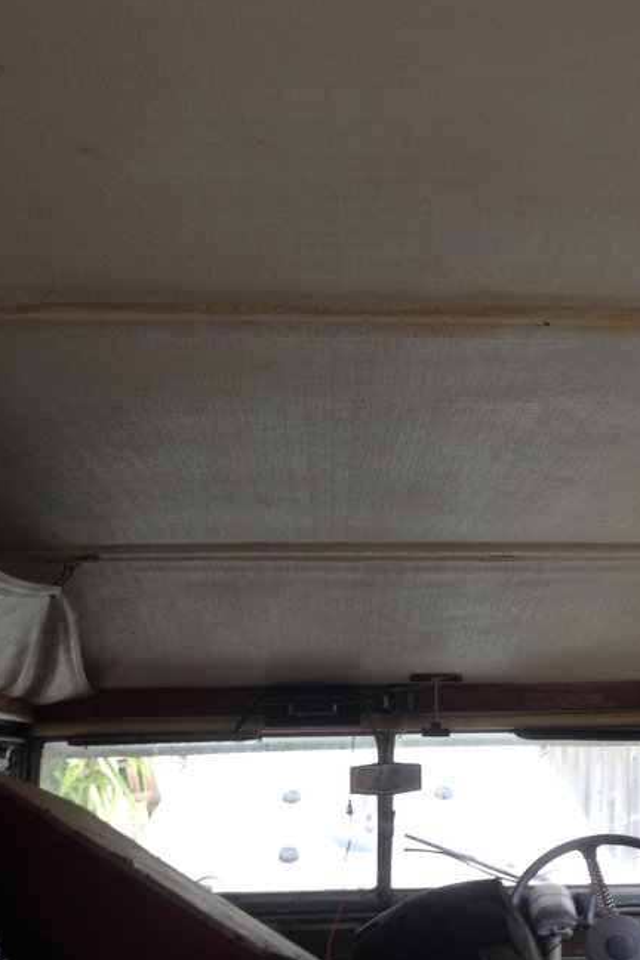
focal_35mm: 53
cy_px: 431
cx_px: 425
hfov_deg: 25.4
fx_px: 1413
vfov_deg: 37.5
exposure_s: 1/30
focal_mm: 4.12
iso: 50
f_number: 2.4
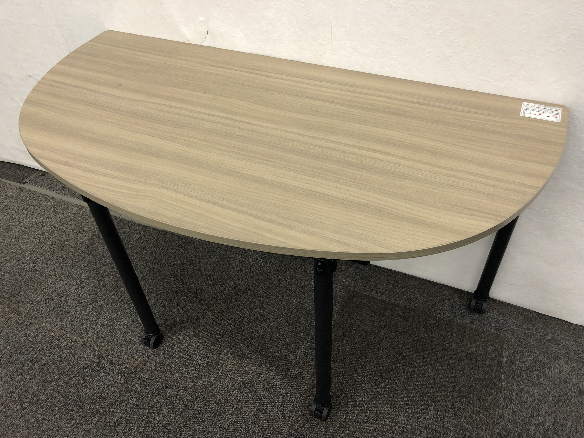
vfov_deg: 49.7
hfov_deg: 63.4
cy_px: 219
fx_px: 472
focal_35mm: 28
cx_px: 292
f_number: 1.8
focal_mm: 3.99
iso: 50
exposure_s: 1/17
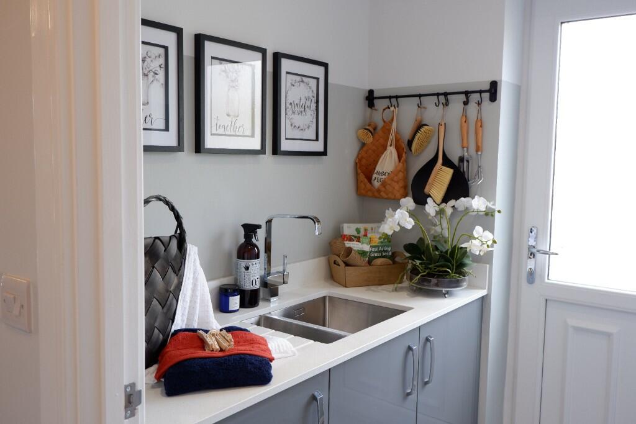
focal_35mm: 30
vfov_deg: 43.6
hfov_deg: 61.9
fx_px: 530
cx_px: 318
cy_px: 212
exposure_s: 1/60
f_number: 4.2
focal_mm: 20.9
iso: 320
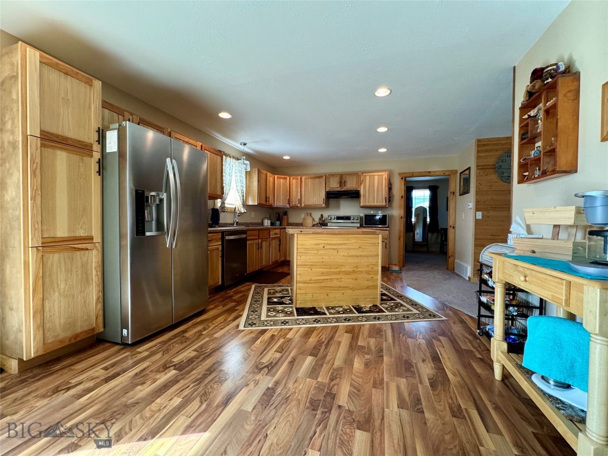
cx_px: 304
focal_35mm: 14
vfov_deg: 85.7
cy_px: 228
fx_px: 246
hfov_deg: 102.1
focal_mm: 2.22
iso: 320
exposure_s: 1/120
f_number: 2.2
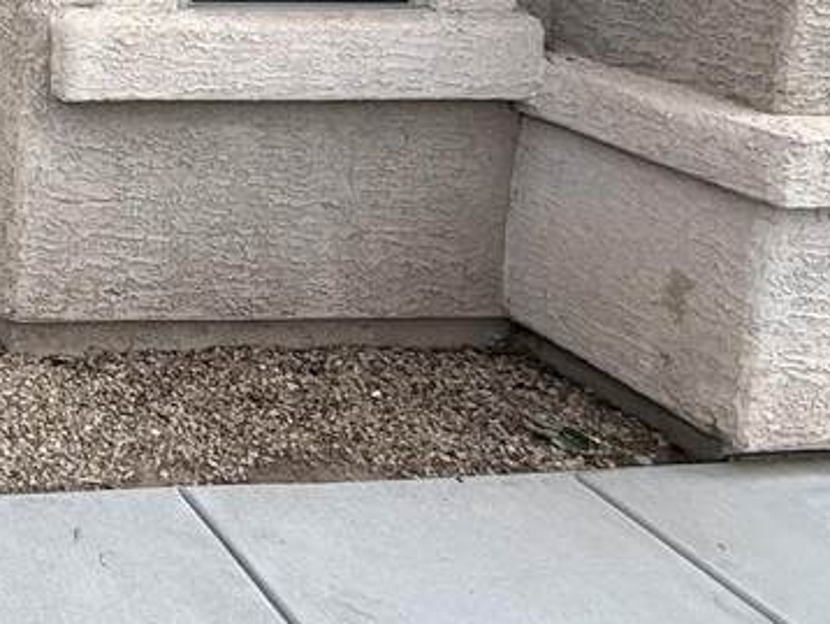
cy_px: -111
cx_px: -380
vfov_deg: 26.2
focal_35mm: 50
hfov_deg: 27.7
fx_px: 1200
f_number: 2.2
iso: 80
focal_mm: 2.22
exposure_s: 1/99
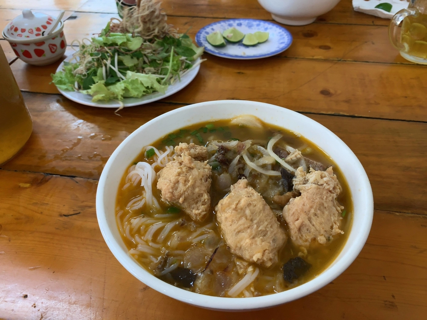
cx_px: 214
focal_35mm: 26
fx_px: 321
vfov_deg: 53.1
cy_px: 160
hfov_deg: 67.3
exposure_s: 1/30
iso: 32
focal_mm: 4.25
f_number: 1.8
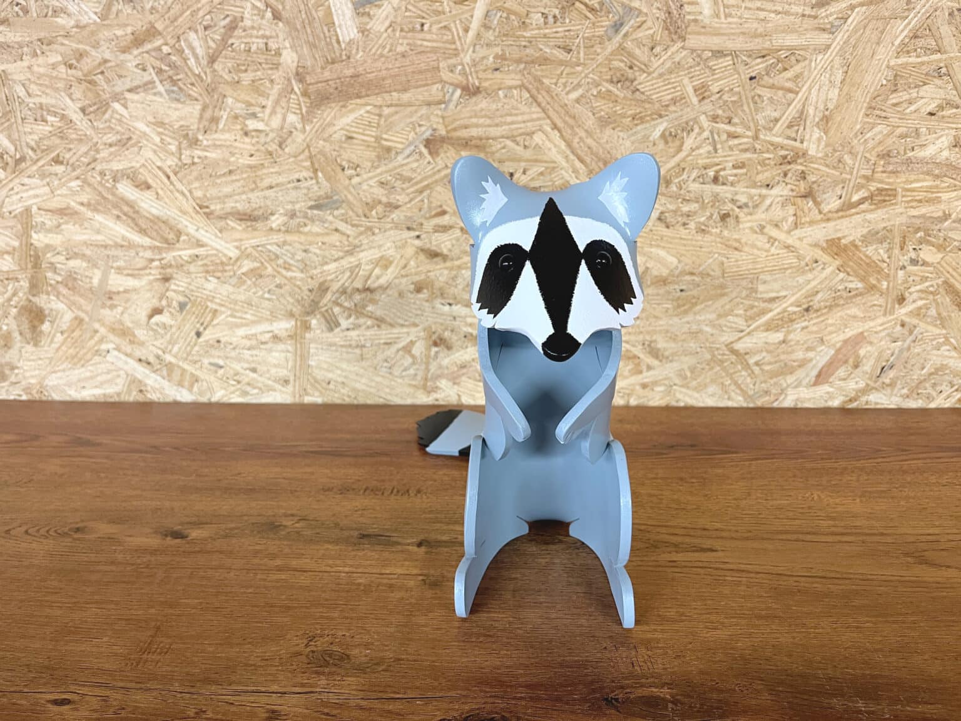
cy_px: 360
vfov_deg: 53.1
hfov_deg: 67.3
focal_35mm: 26
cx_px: 480
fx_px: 722
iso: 200
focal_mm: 5.1
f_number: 1.6
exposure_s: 1/60
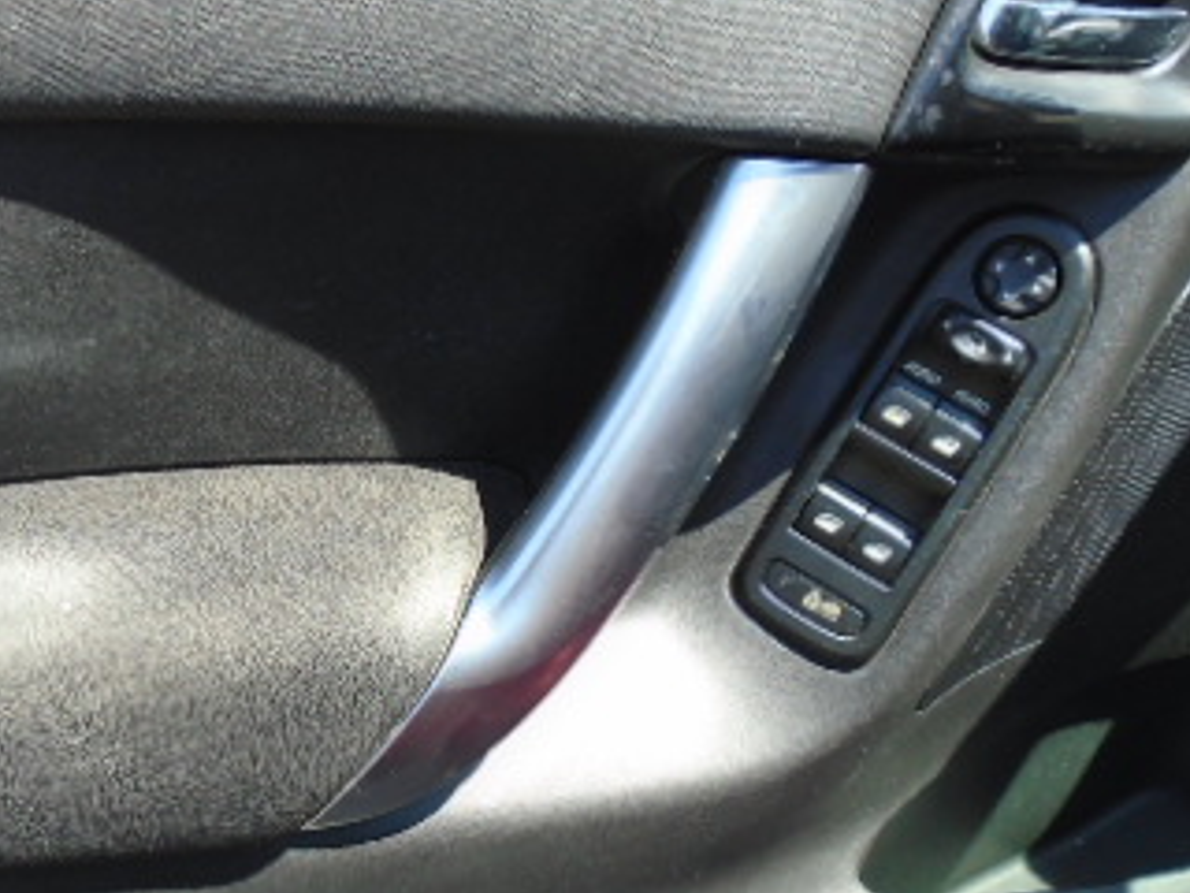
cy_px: 480
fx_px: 1788
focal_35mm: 52
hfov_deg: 36.3
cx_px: 372
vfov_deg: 28.0
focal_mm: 4.6
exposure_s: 1/200
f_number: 3.2
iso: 100
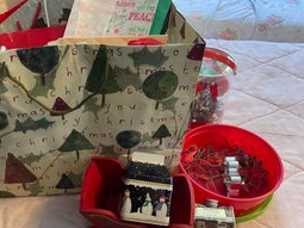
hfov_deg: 51.8
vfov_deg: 40.6
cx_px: 106
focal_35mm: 35
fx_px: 307
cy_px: 122
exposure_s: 1/60
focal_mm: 4.2
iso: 250
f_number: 1.6
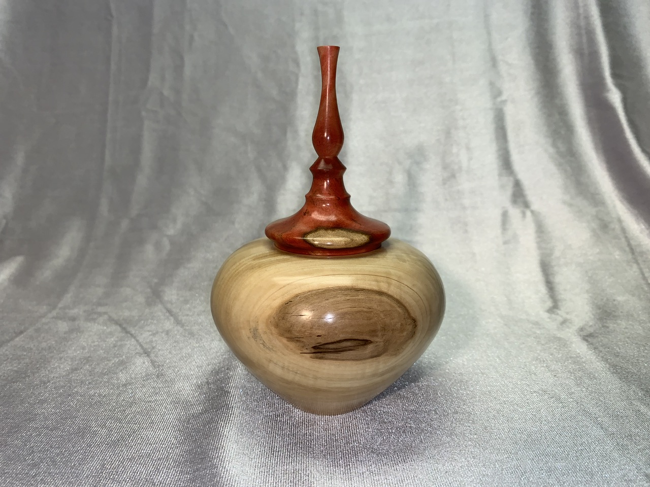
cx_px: 325
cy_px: 244
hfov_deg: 67.3
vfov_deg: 53.1
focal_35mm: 26
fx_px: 488
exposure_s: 1/616
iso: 25
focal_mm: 4.25
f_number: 1.8
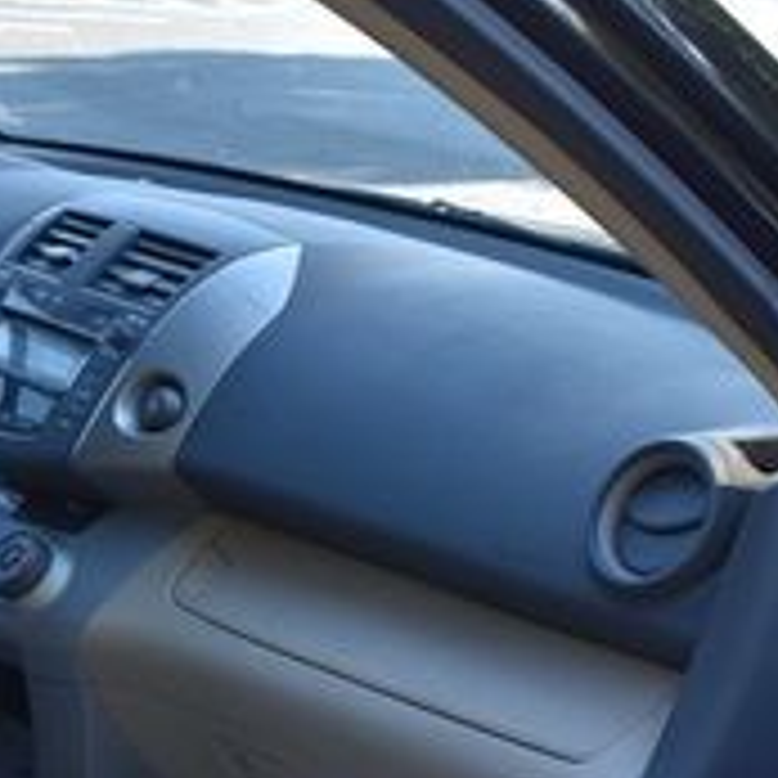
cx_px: 283
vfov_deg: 20.2
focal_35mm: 85
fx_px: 2161
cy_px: 591
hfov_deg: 20.4
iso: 400
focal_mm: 18
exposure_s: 1/250
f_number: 4.5
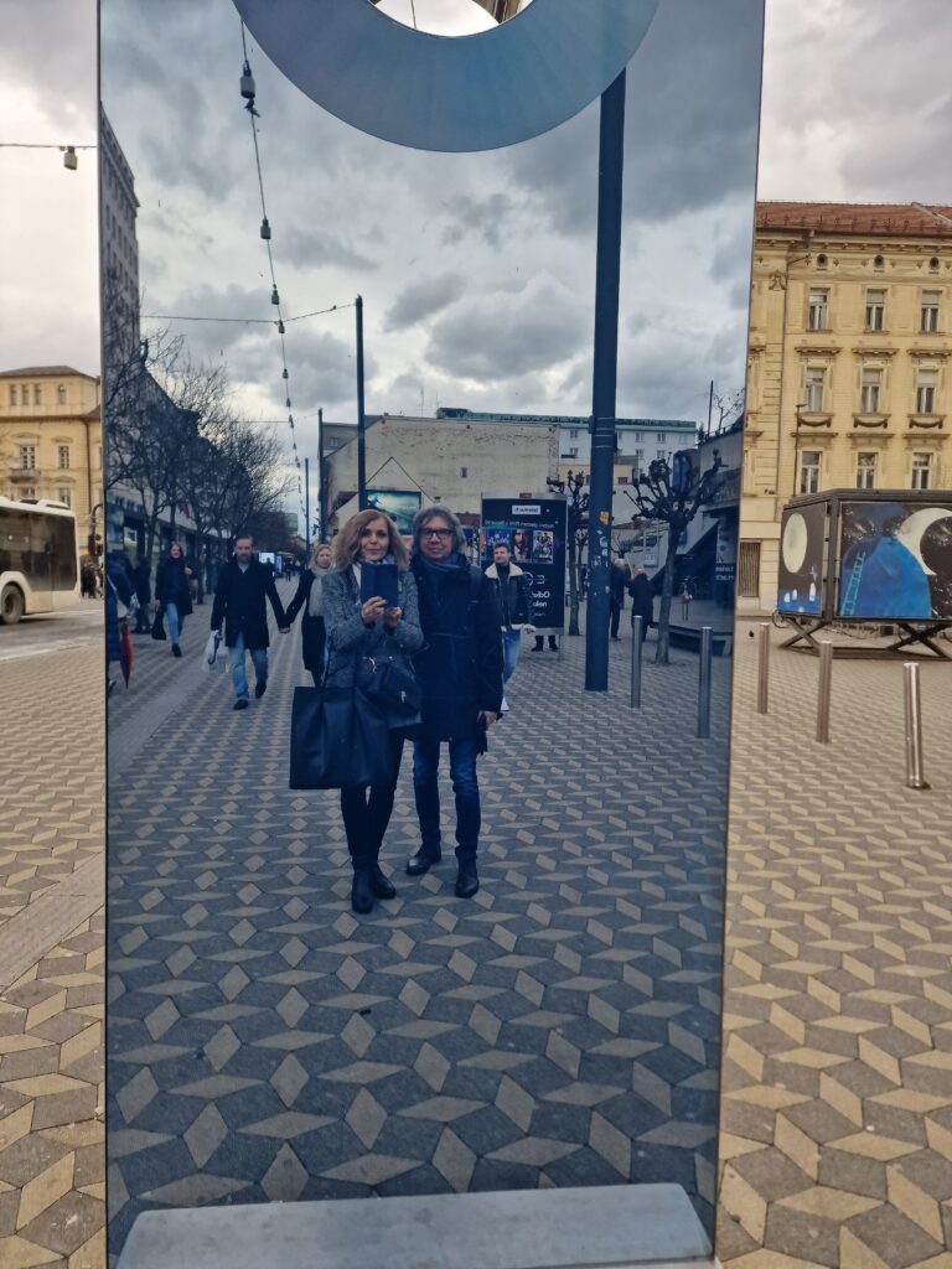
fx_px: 843
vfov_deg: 73.9
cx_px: 476
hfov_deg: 58.9
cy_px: 634
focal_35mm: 23
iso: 50
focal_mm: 6.4
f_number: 1.8
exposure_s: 1/180
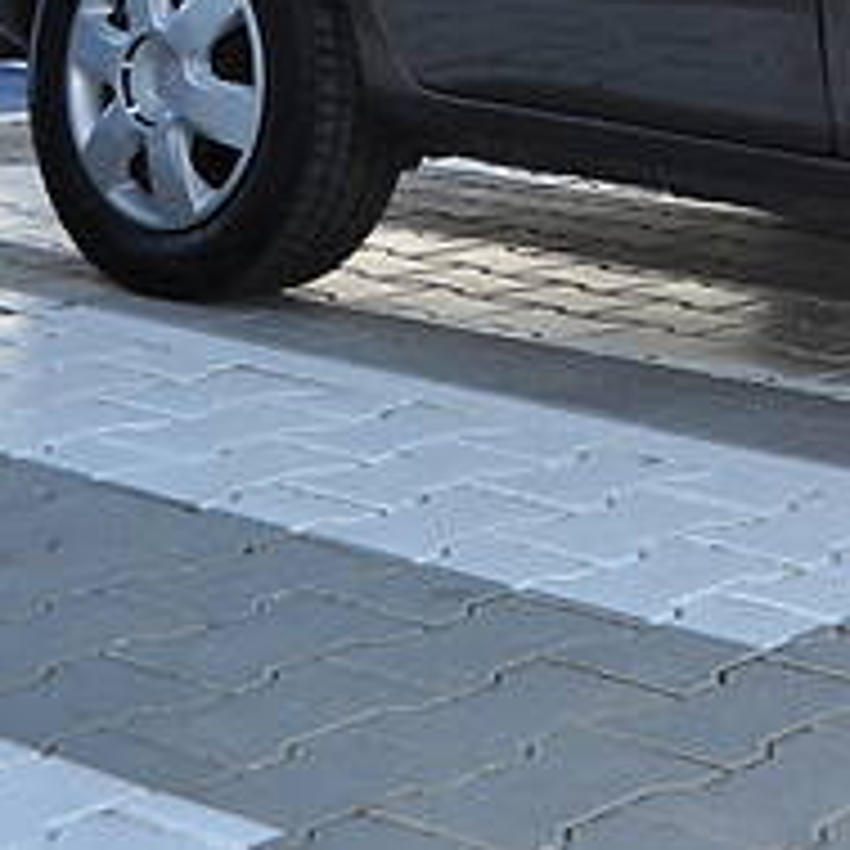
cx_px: 1574
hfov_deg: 14.1
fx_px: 3000
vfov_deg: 15.2
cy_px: -340
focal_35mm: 108
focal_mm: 20
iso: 200
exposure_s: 1/200
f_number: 7.1
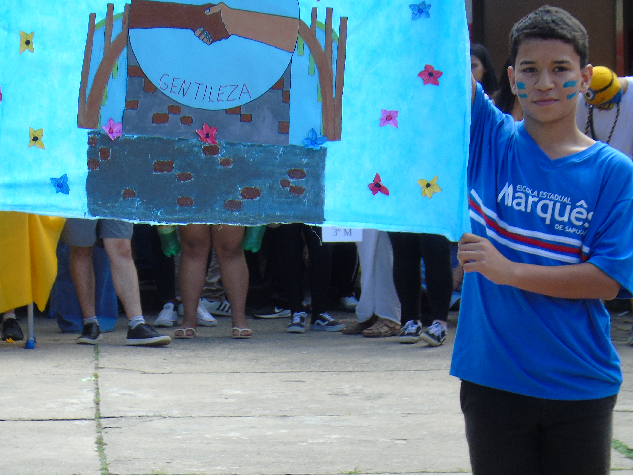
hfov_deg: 10.4
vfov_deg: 7.9
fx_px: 3456
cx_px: 182
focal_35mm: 189
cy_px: 154
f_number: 4.6
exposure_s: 1/200
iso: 80
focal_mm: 22
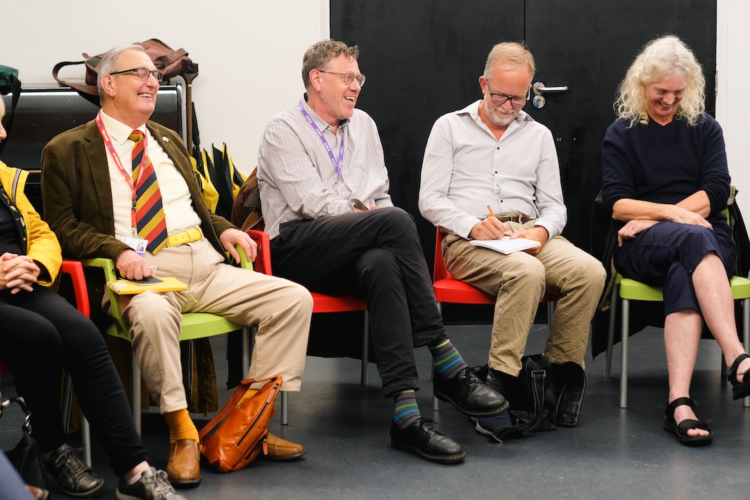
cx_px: 375
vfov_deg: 16.3
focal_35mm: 84
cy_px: 250
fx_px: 1750
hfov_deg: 24.2
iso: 500
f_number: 2.8
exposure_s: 1/125
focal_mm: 56
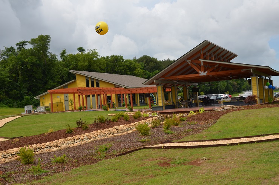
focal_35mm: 40
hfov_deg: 48.0
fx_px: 313
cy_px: 92
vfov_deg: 32.9
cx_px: 140
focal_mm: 27
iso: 100
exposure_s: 1/250
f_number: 8
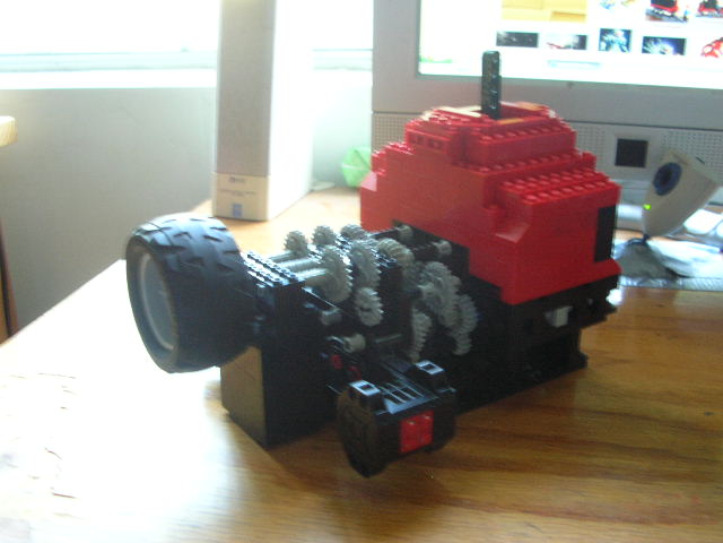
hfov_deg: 46.8
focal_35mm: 40
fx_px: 835
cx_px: 362
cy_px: 272
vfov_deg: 36.0
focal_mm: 6.6
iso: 109
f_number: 3
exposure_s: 1/5
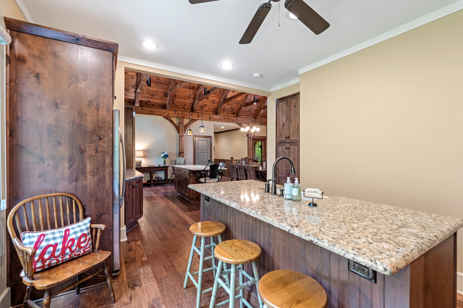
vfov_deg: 73.7
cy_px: 154
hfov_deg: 96.7
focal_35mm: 16
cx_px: 232
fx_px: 206
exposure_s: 2.5
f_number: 8
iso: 250
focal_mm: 16
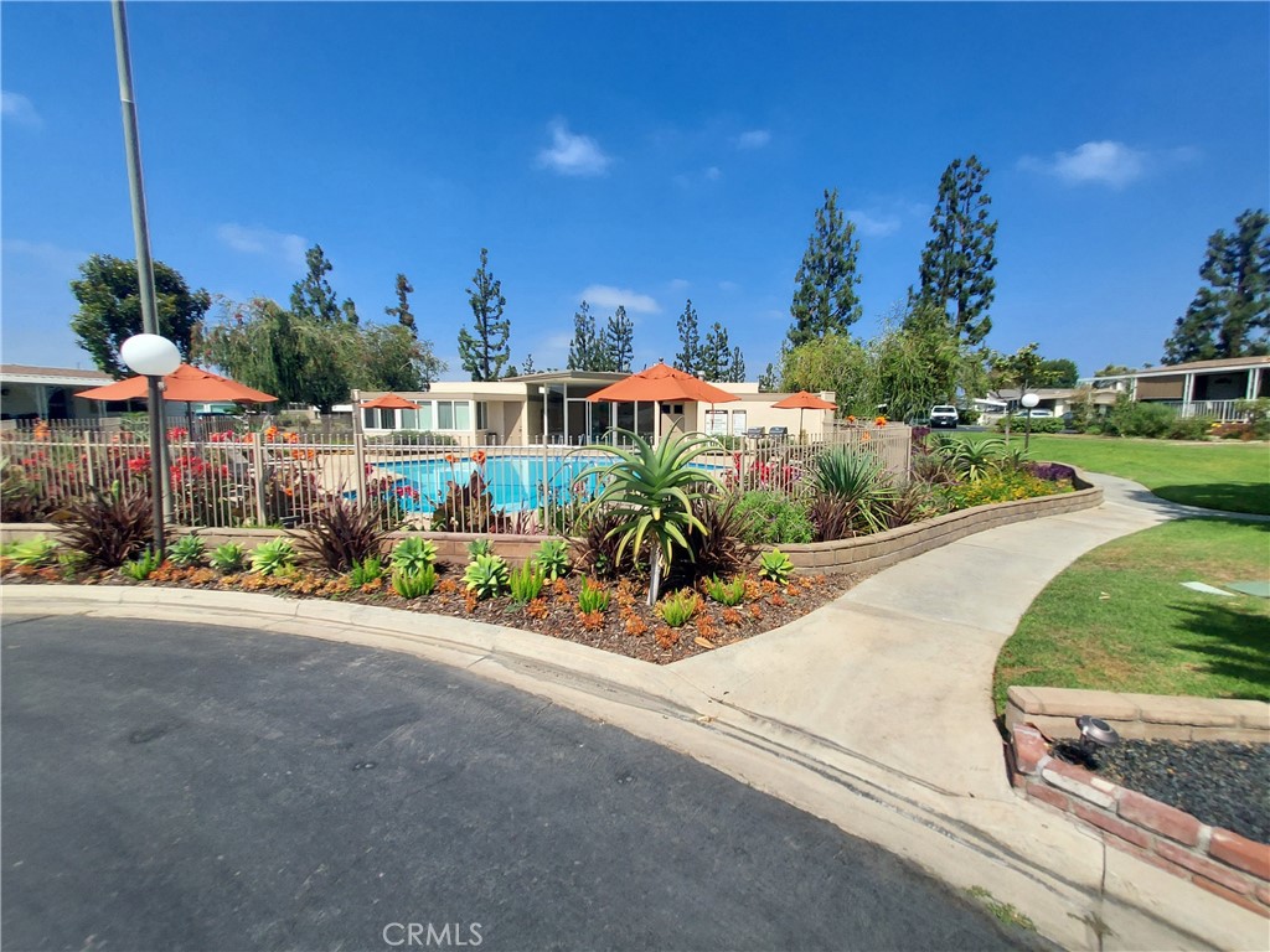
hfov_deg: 106.2
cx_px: 635
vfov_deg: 89.9
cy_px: 476
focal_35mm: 13
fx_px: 477
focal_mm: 1.42
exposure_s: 1/2035
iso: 50
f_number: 2.2
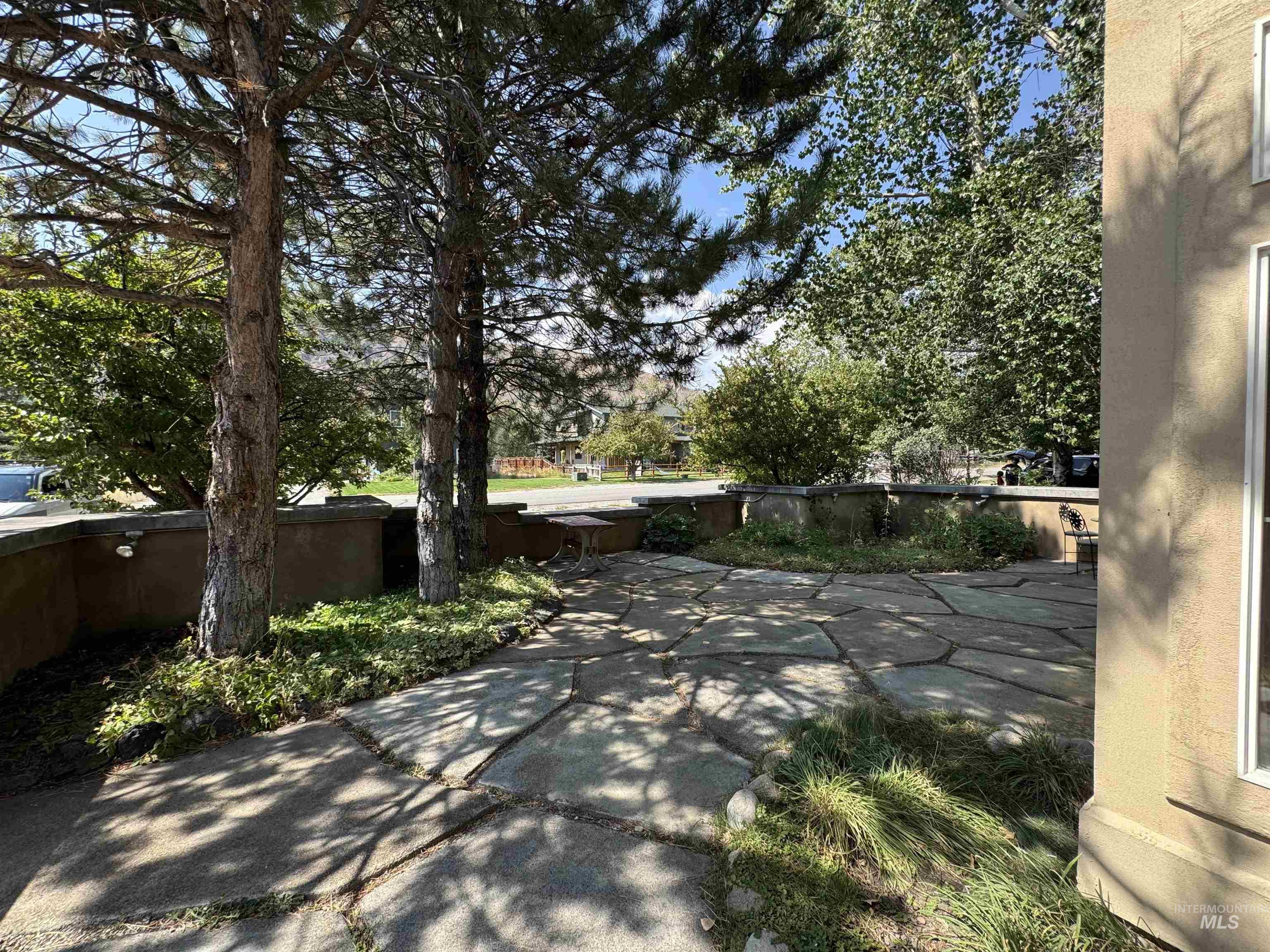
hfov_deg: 102.1
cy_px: 476
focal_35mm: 14
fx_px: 514
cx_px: 635
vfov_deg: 85.7
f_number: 2.2
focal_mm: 2.22
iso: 40
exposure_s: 1/425
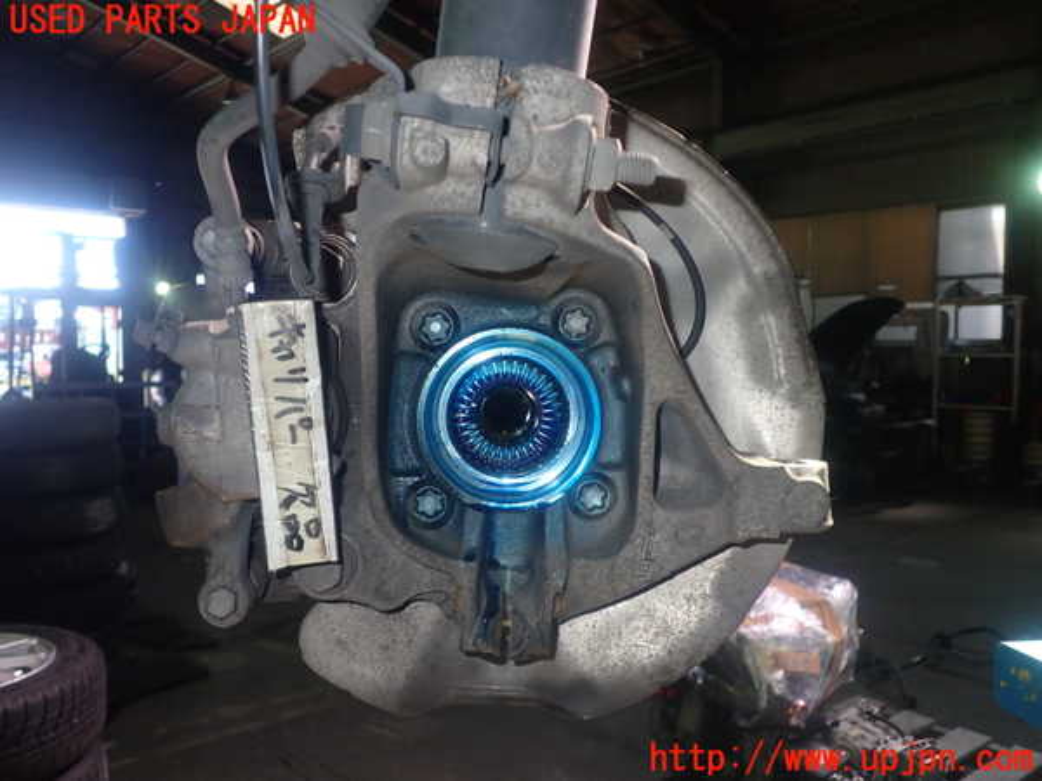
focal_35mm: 30
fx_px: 903
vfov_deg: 46.8
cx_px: 521
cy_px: 390
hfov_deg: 60.0
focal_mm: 5.4
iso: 200
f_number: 6.3
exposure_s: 1/30
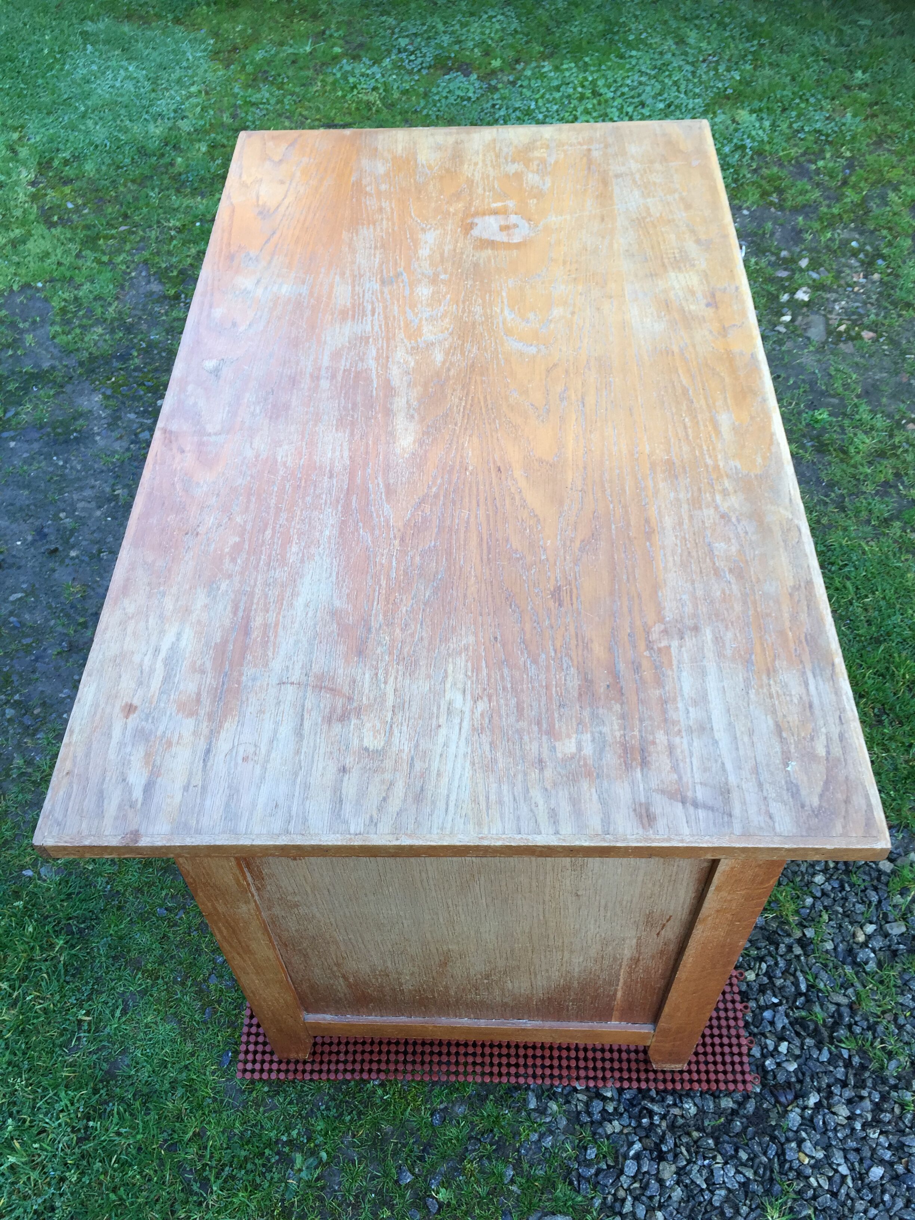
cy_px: 610
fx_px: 1022
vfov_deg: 61.7
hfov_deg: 48.2
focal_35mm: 29
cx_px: 458
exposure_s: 1/100
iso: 40
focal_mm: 4.15
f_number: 2.2
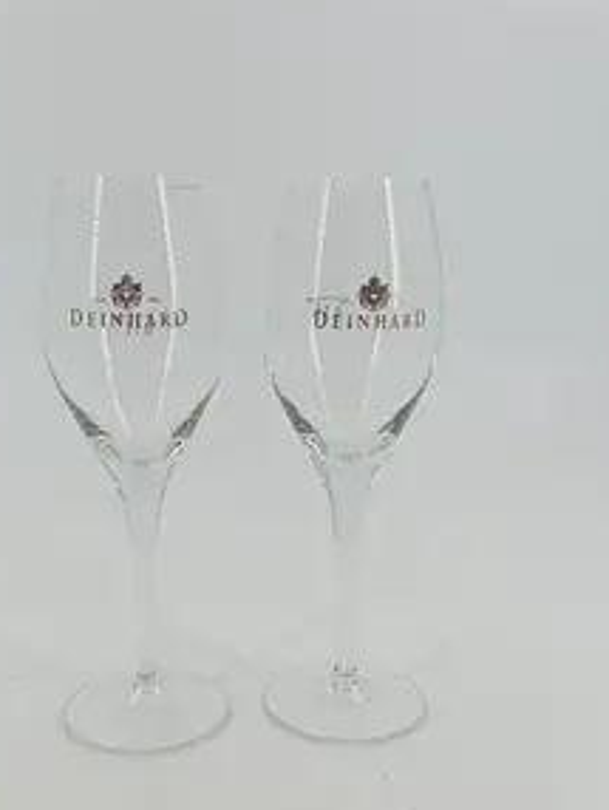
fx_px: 913
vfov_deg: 47.8
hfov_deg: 36.8
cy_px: 442
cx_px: 252
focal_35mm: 39
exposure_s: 1/110
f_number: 1.8
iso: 55
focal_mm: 4.22
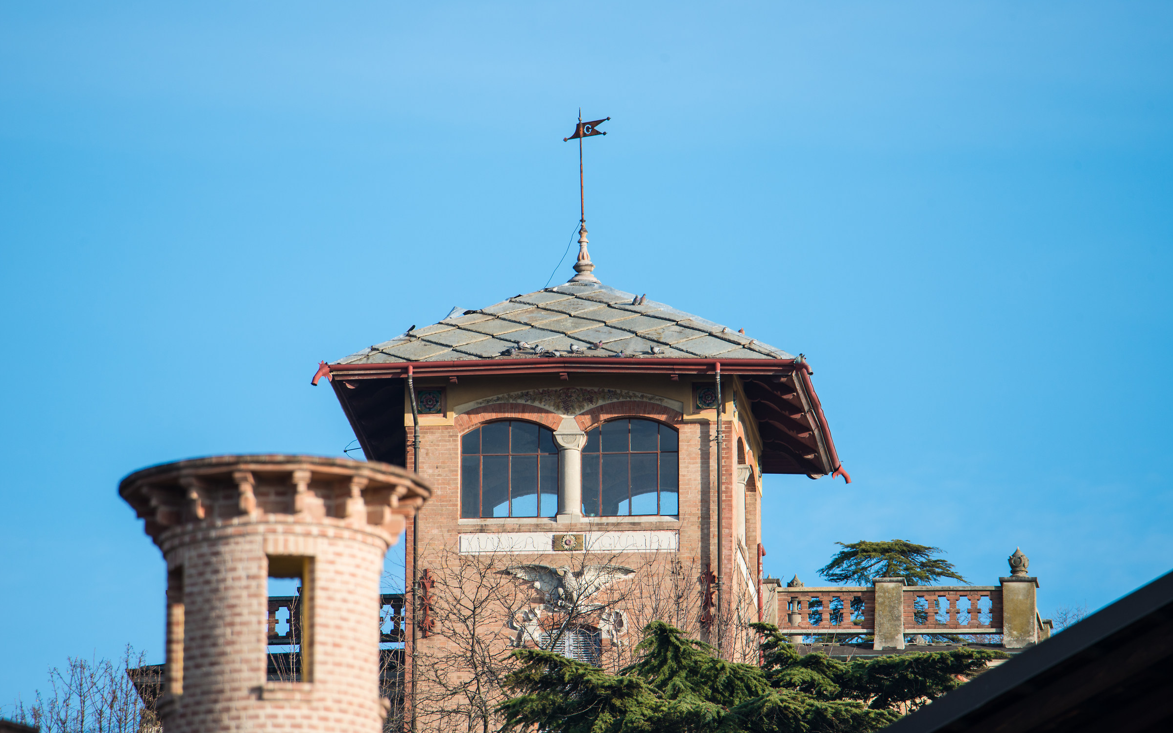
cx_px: 587
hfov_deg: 3.4
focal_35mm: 613
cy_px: 363
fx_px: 19597
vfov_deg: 2.1
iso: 200
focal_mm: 600
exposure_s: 1/250
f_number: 8
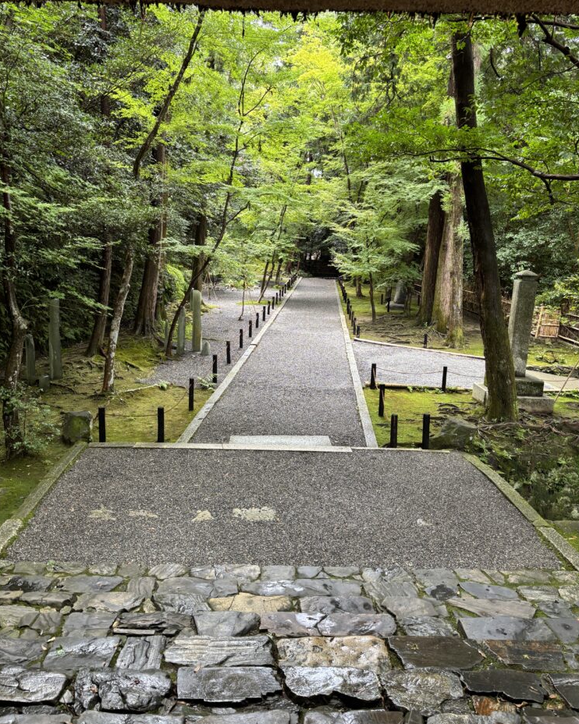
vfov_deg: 62.2
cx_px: 285
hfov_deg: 51.5
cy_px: 349
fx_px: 600
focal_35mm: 28
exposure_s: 1/121
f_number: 1.6
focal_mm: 5.96
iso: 125
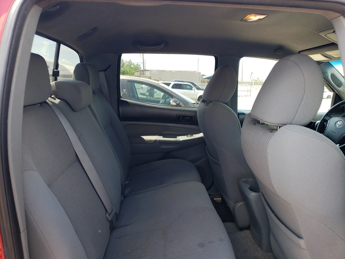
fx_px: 259
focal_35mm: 26
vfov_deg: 53.1
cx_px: 172
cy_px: 130
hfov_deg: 67.3
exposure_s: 1/294
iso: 50
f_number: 1.5
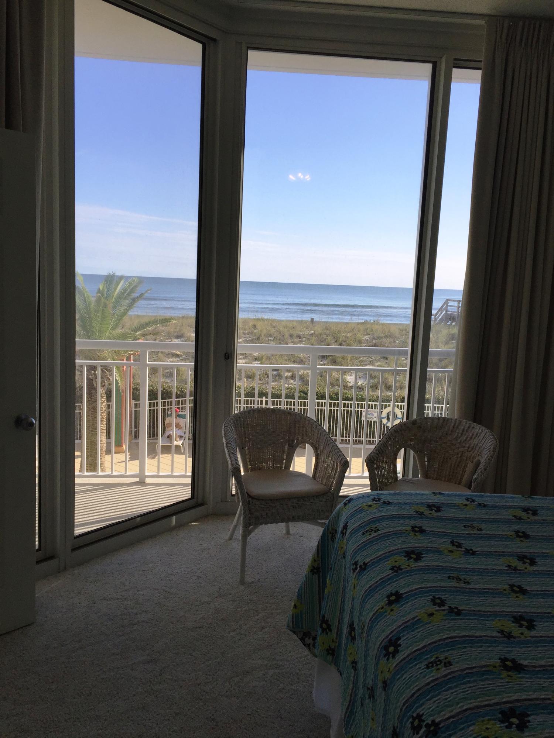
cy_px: 369
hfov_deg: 48.2
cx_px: 277
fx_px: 619
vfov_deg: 61.7
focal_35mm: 29
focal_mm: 4.15
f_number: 2.2
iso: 32
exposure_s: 1/824
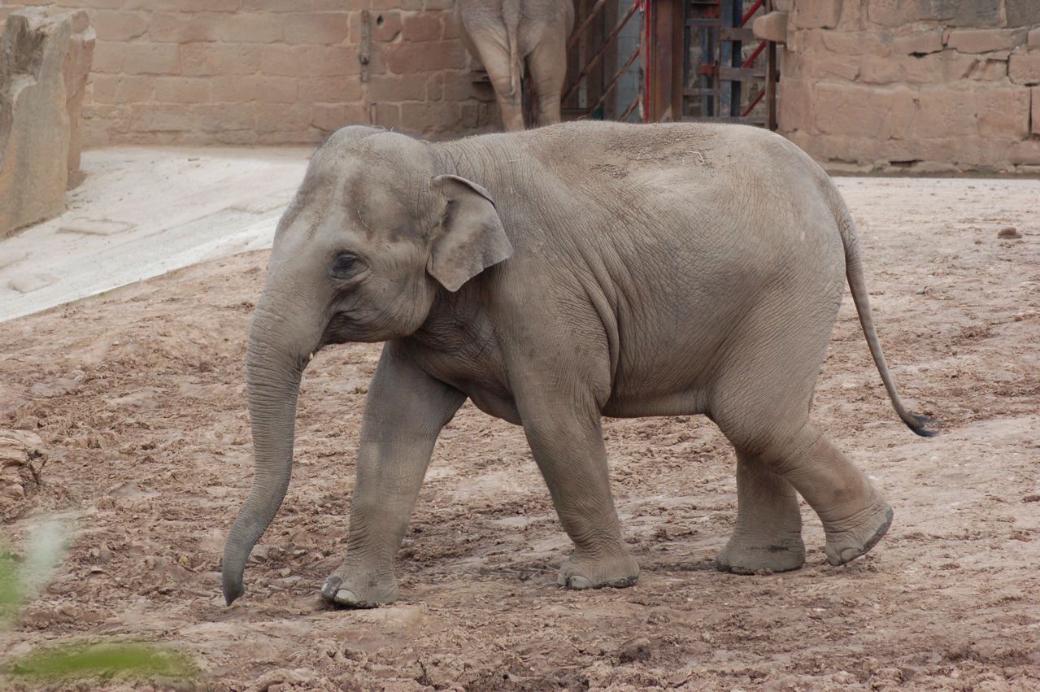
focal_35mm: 168
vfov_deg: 8.2
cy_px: 346
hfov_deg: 12.2
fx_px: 4850
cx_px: 520
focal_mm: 112
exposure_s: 1/800
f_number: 7.1
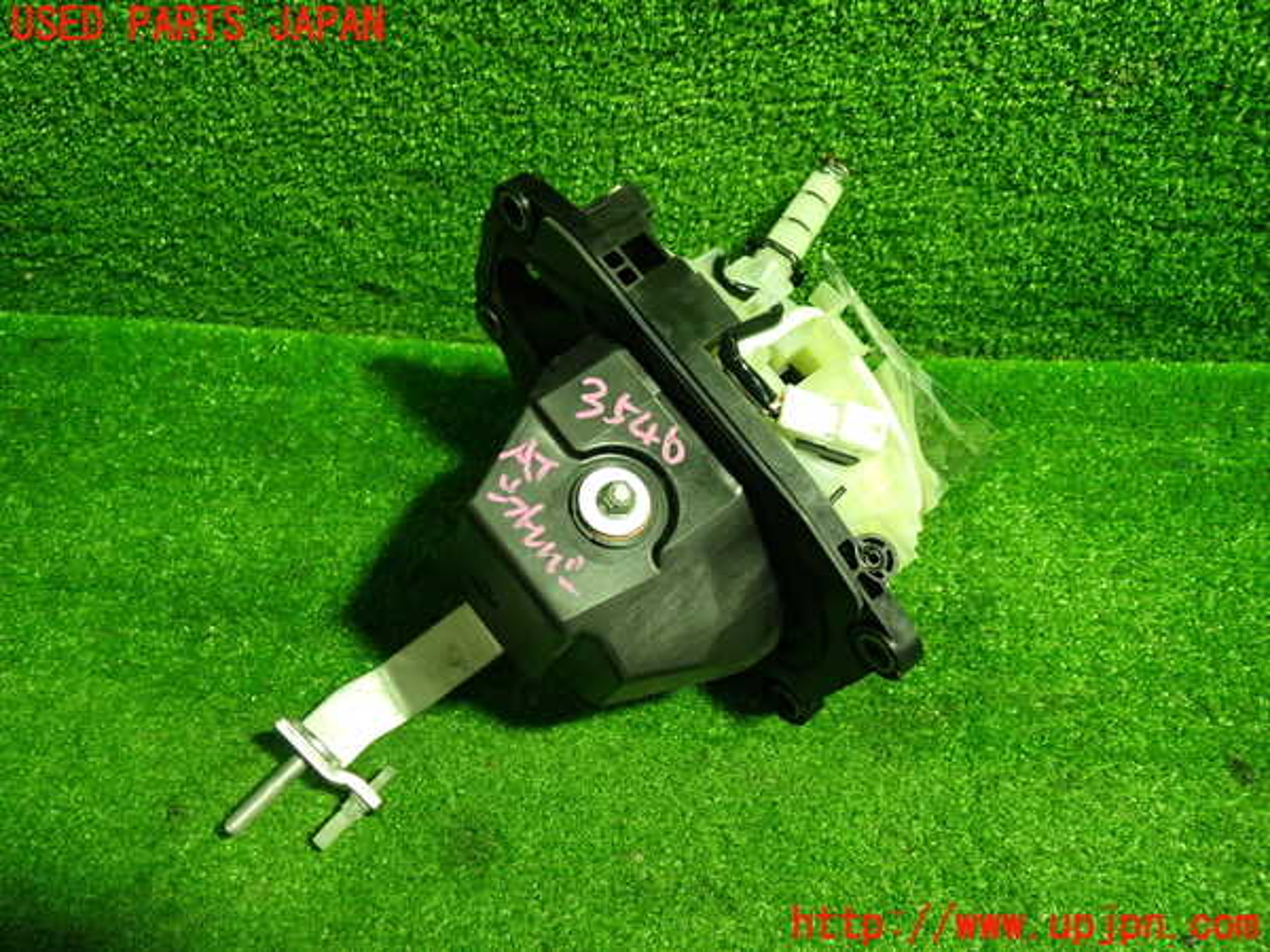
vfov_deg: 46.8
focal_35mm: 30
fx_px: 1101
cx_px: 635
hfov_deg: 60.0
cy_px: 476
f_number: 2.3
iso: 320
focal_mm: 5.4
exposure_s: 1/30
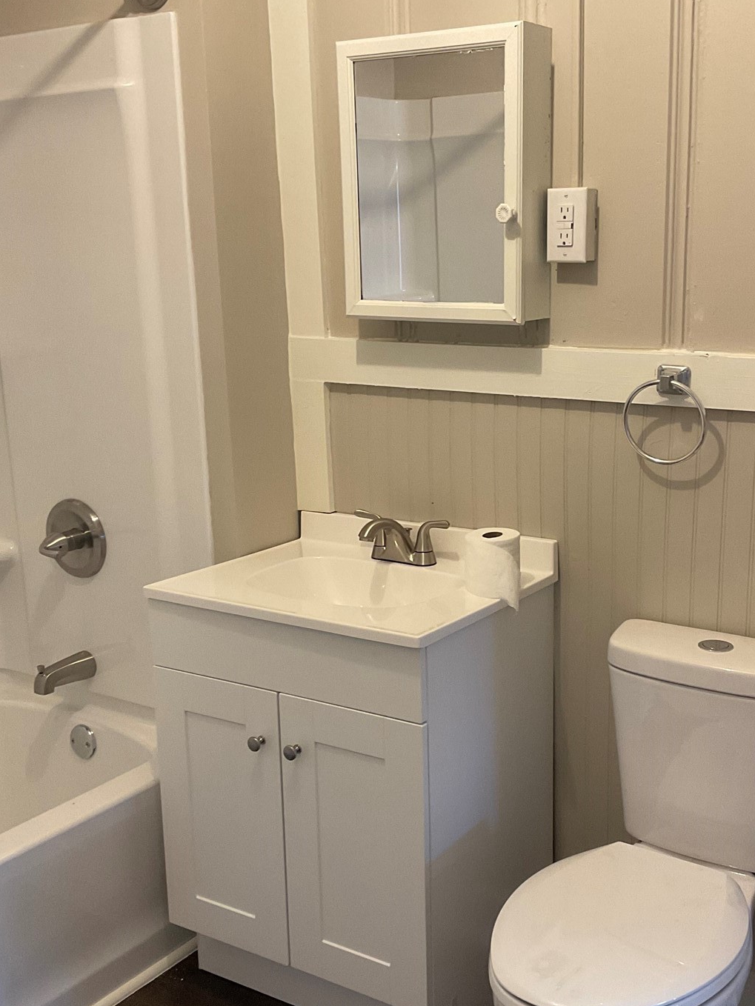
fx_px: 1192
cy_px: 550
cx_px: 437
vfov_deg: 45.7
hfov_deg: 35.1
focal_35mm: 41
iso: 100
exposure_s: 1/60
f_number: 1.8
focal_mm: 3
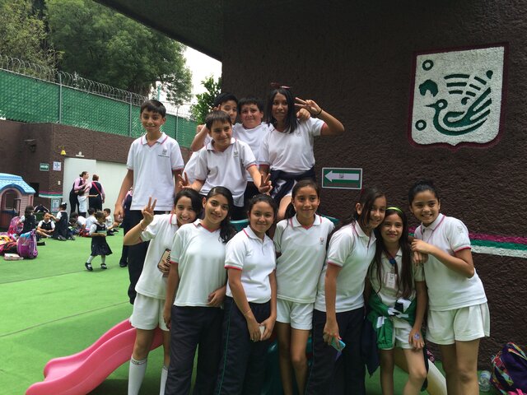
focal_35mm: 29
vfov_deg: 48.2
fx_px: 442
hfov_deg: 61.7
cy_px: 198
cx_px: 264
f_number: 2.2
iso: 32
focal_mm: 4.15
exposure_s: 1/838
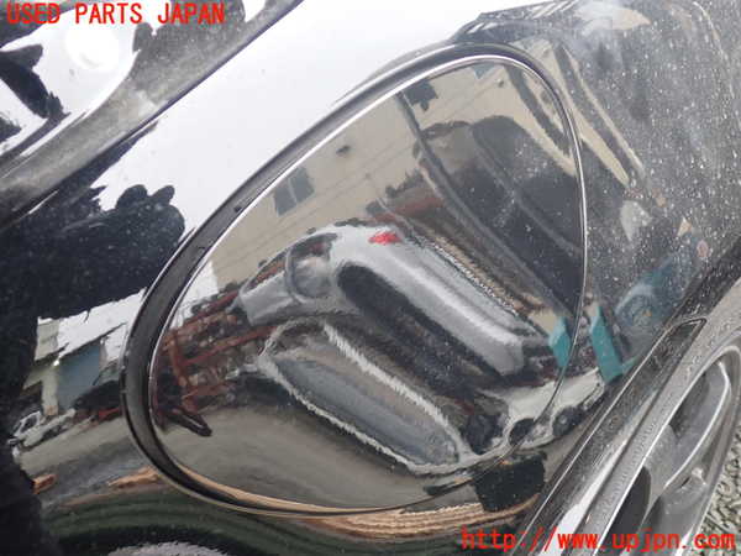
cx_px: 370
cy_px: 278
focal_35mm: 30
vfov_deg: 46.8
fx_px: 642
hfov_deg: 60.0
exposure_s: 1/50
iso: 200
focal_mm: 5.4
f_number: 2.3
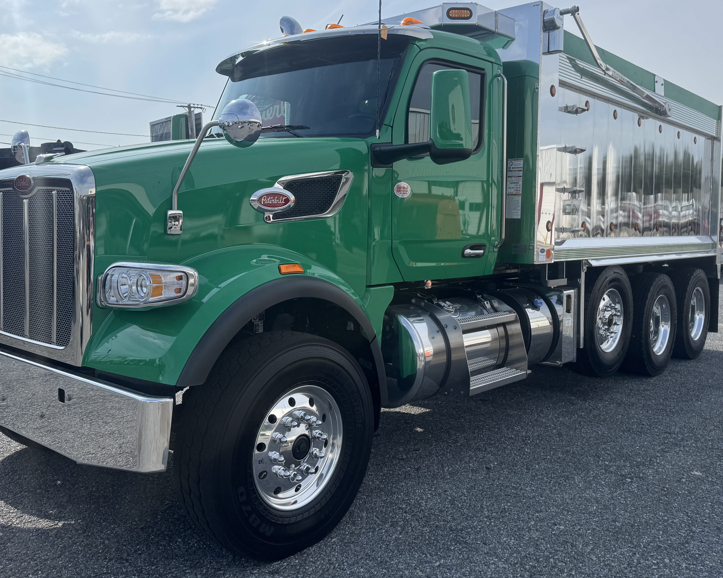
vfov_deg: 45.7
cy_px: 254
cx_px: 366
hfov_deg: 55.7
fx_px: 685
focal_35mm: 32
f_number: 1.78
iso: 80
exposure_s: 1/7092
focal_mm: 6.76
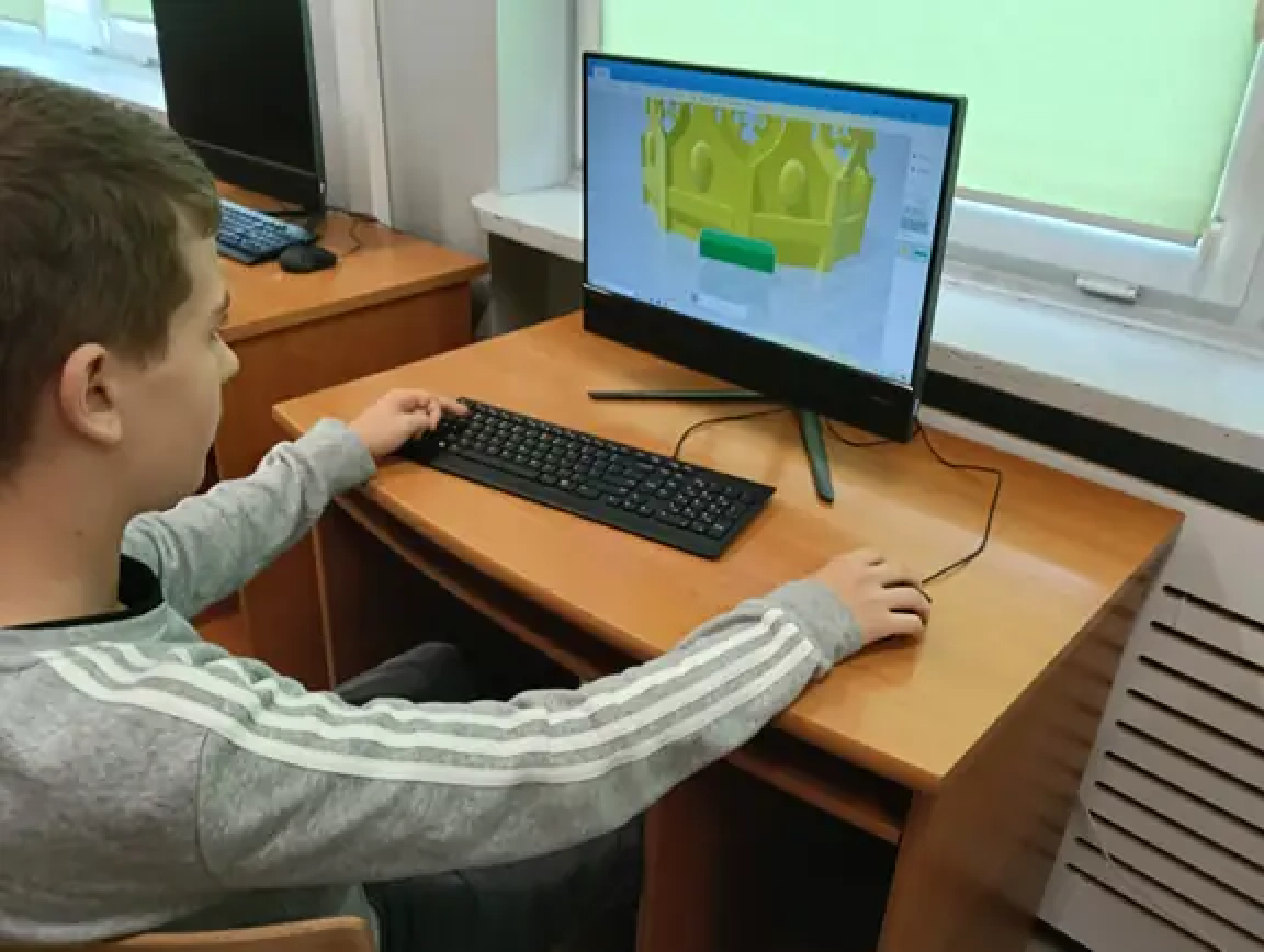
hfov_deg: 65.2
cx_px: 632
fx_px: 988
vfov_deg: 51.5
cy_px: 476
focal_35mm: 27
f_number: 1.8
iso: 100
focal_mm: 3.98
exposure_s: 1/33.3
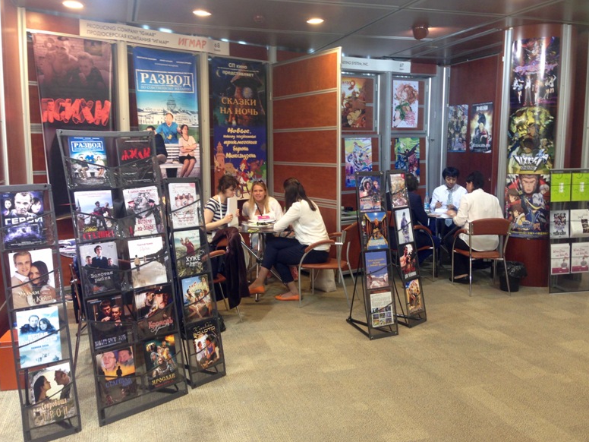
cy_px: 216
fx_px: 579
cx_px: 298
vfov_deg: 41.8
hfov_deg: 54.0
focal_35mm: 34
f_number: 2.4
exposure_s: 1/24
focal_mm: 4.12
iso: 50
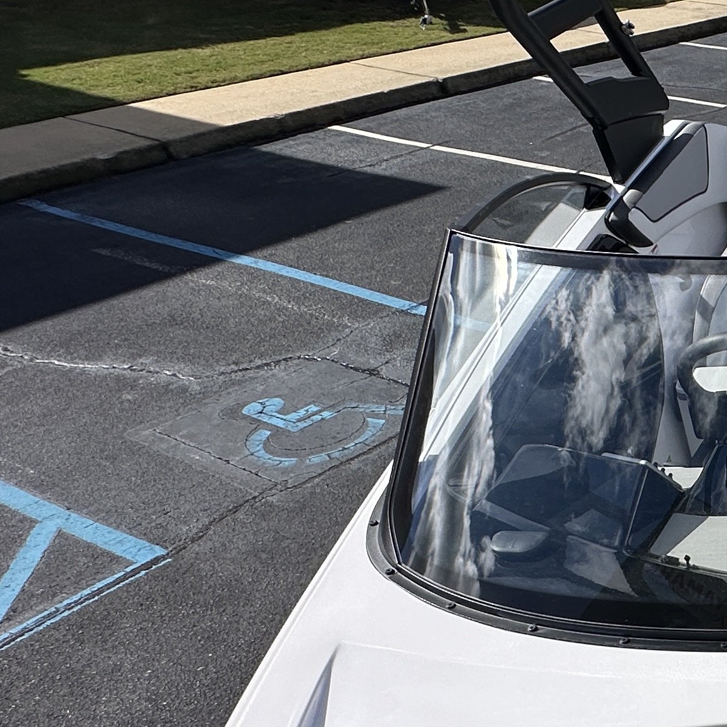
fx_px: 1022
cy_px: 505
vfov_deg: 38.6
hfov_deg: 28.9
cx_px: 1023
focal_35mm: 43
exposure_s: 1/2817
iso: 50
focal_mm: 2.22
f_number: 2.2
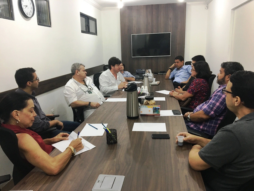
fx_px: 213
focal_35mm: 29
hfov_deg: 61.7
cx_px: 127
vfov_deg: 48.2
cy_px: 96
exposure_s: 1/30
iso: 100
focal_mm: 4.15
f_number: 2.2
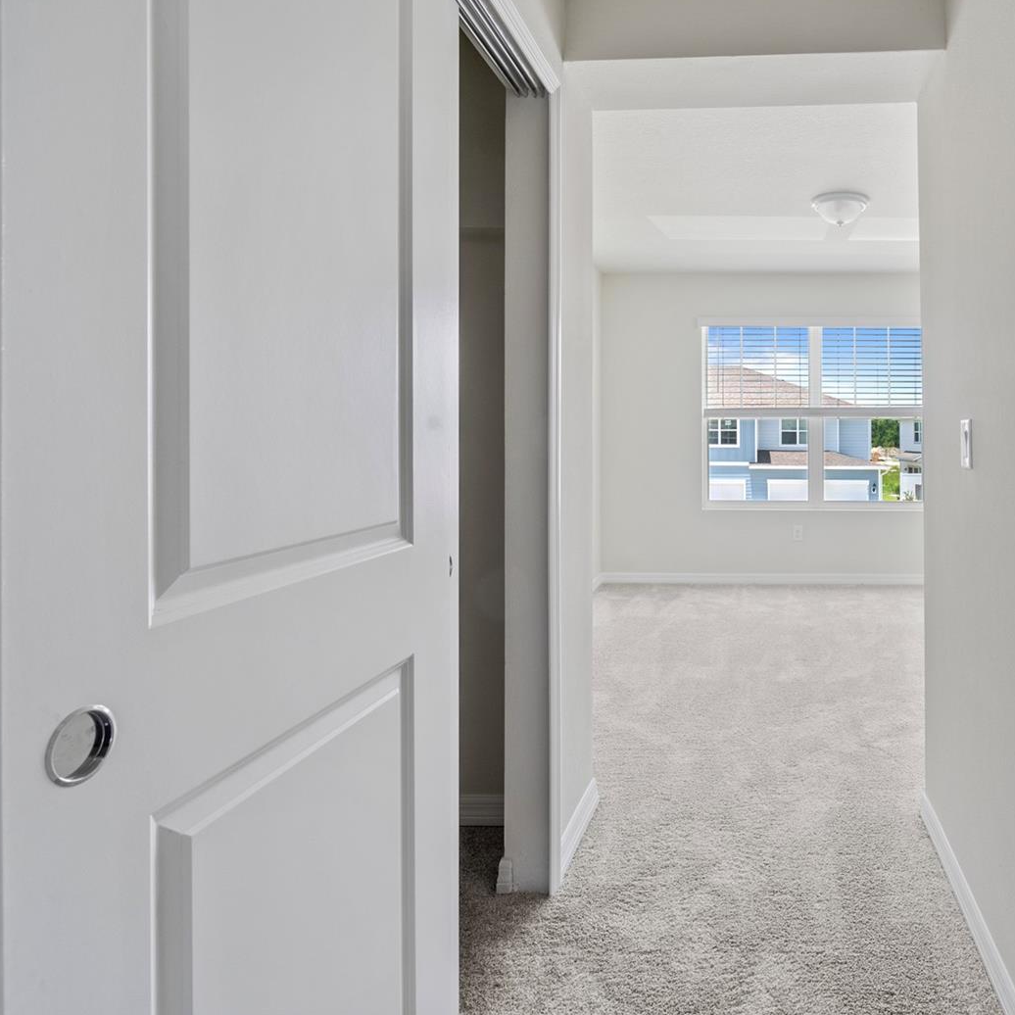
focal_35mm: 21
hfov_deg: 67.8
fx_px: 697
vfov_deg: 72.1
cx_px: 755
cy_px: 511
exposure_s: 1/2.5
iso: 100
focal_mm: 16
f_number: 9
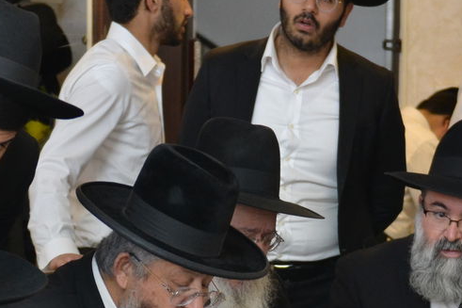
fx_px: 2194
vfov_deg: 7.9
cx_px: 260
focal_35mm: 171
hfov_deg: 12.0
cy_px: 427
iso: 800
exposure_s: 1/125
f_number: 2.8
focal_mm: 40
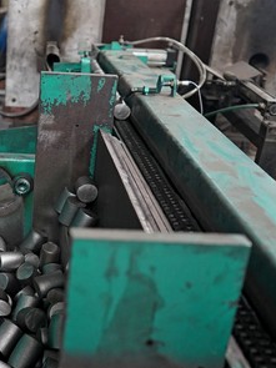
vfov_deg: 43.0
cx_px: 20
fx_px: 468
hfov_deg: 31.1
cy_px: 185
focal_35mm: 44
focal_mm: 30
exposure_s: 1/160
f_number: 3.5
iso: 2500
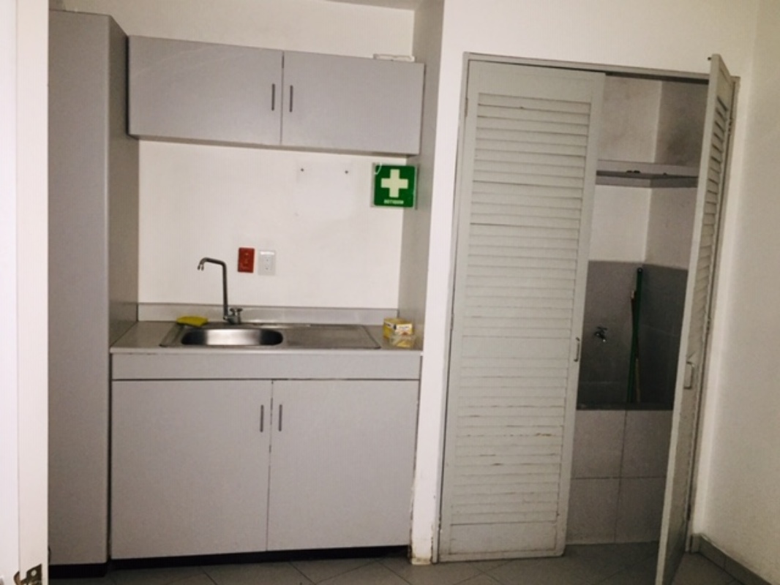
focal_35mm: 29
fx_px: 654
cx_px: 390
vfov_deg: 48.2
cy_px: 292
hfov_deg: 61.6
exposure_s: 1/16
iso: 320
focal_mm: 4.15
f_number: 2.2
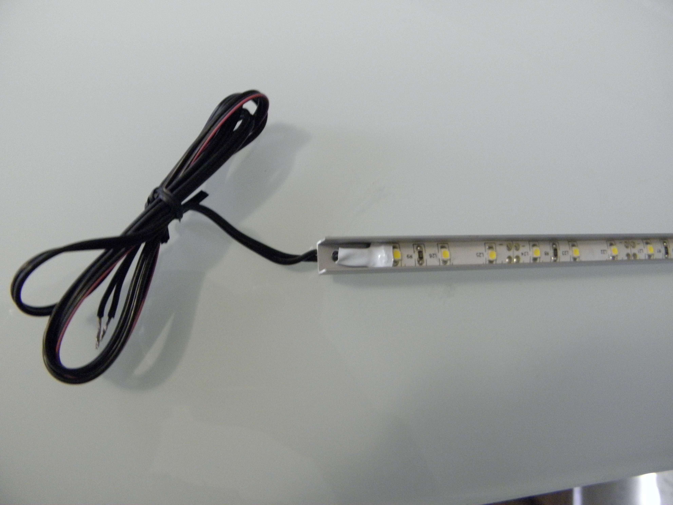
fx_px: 544
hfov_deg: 63.4
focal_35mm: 28
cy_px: 252
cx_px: 336
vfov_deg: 49.7
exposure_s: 1/8
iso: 400
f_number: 3.5
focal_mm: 5
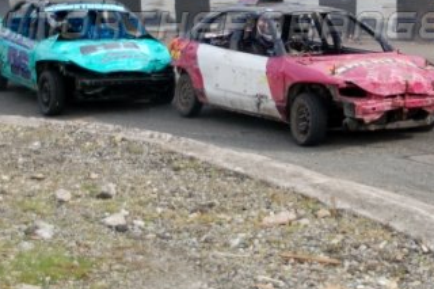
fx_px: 1229
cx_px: 297
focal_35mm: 102
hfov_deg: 19.9
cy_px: 30
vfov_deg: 13.3
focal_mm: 34
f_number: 4.5
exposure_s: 1/1000
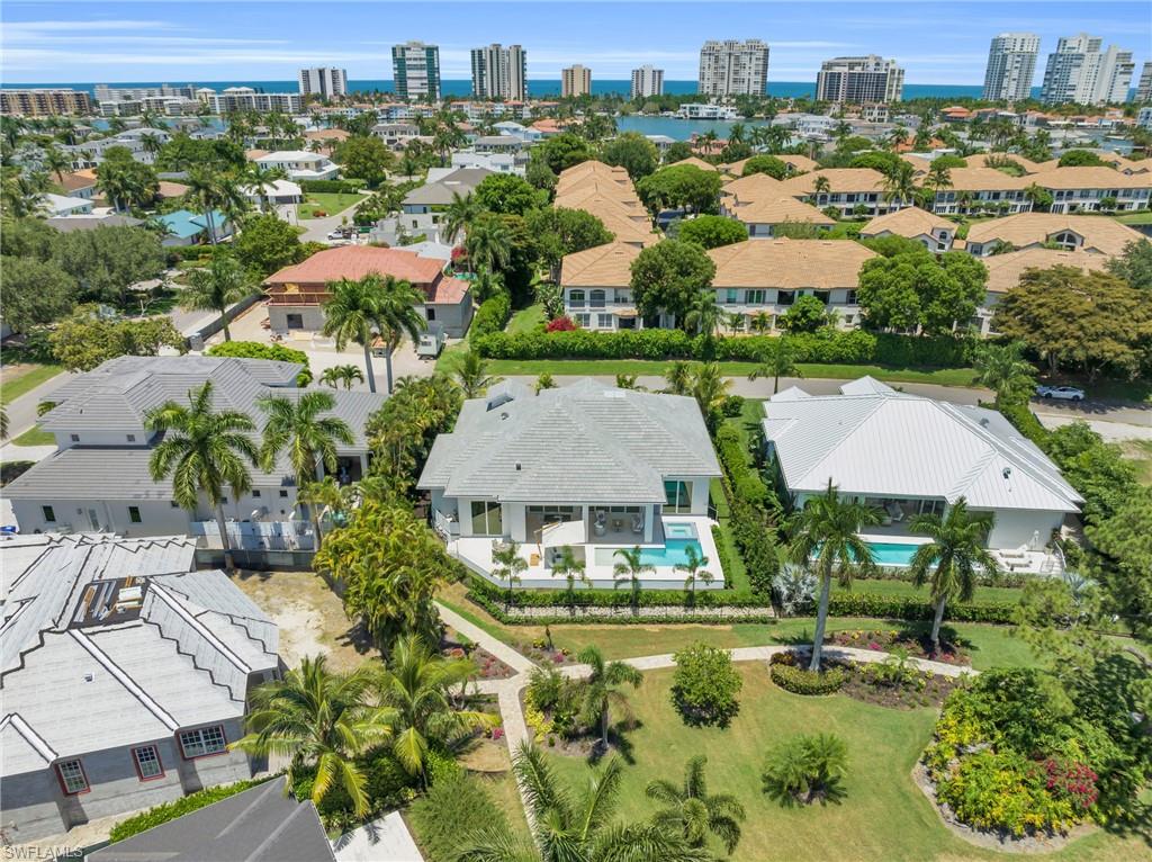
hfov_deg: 71.6
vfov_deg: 56.7
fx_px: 798
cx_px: 576
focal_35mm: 24
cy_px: 431
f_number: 5
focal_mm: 12.29
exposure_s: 1/800
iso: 100
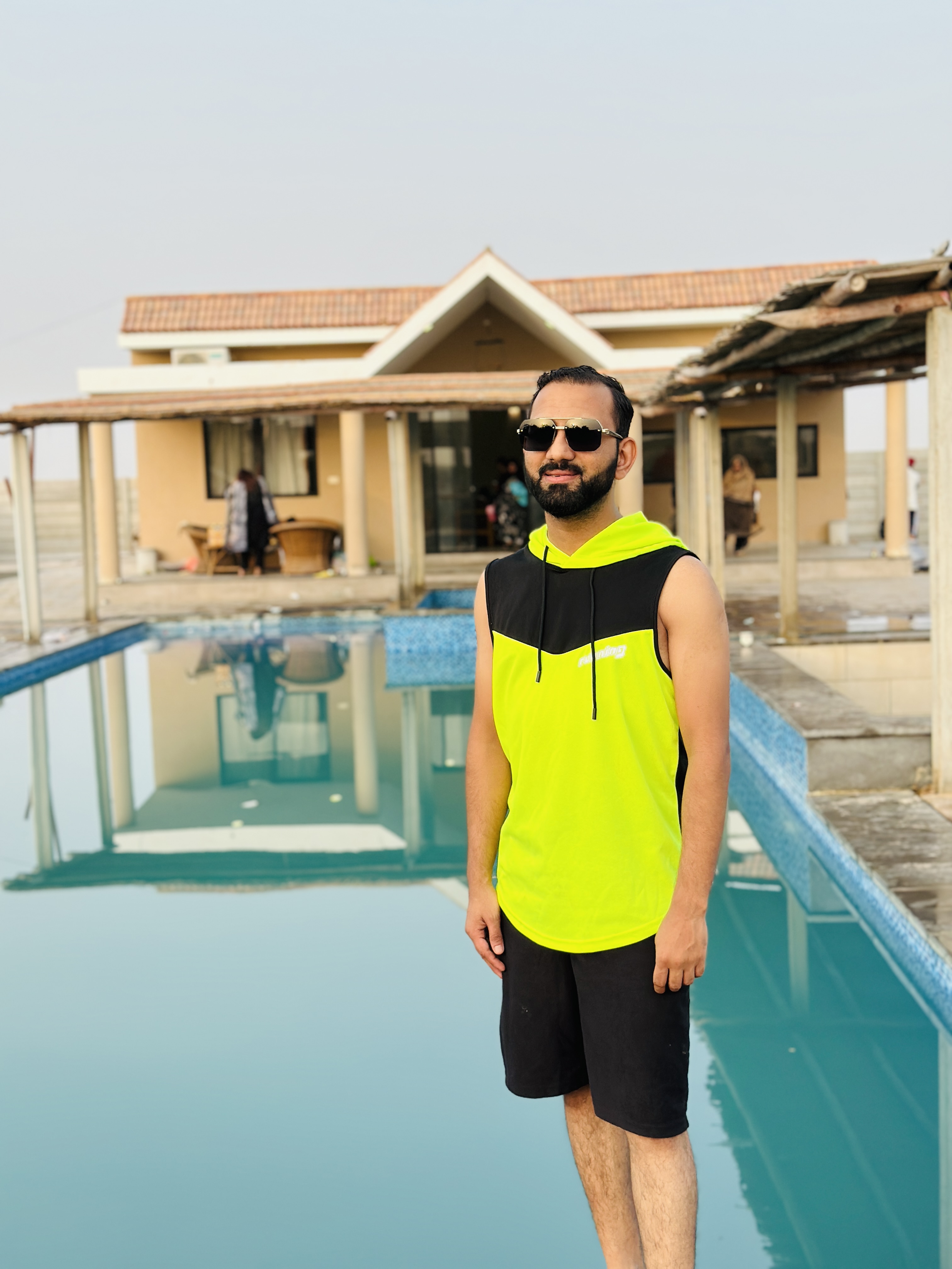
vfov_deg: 39.7
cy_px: 634
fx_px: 1760
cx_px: 476
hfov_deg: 30.3
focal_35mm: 48
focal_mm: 6.86
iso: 80
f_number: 1.78
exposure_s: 1/1041
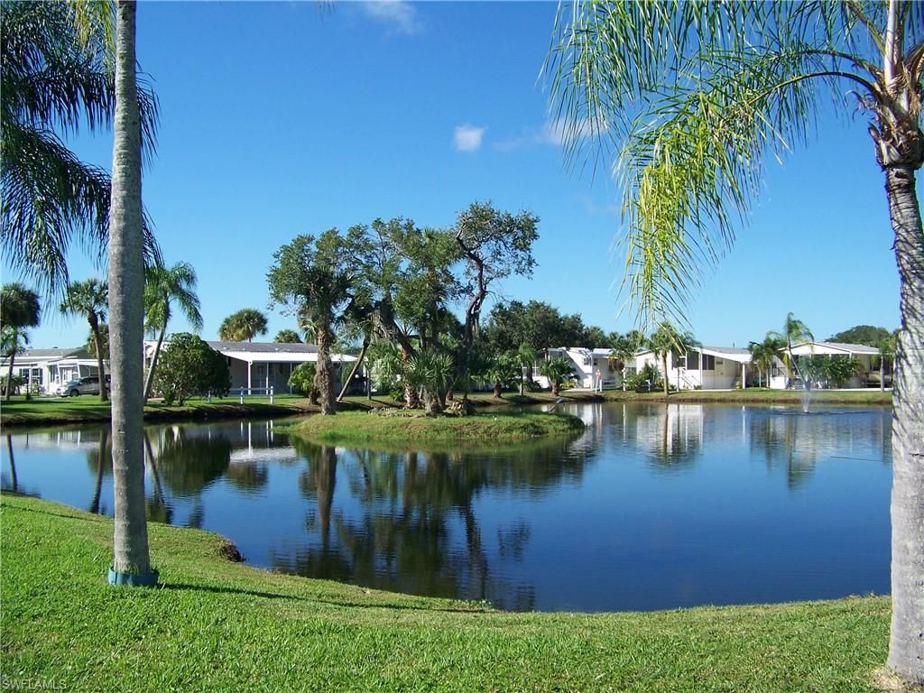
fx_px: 961
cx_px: 462
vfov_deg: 39.7
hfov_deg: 51.4
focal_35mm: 36
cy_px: 346
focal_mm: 5.85
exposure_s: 1/800
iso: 64
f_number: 2.8
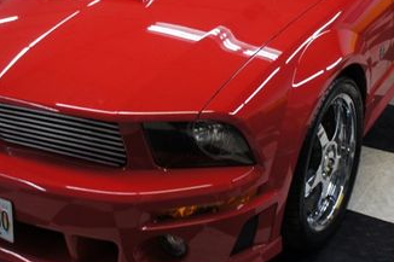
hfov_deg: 37.5
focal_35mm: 53
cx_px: 191
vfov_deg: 25.3
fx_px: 580
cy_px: 86
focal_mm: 18
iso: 200
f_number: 3.5
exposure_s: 1/30
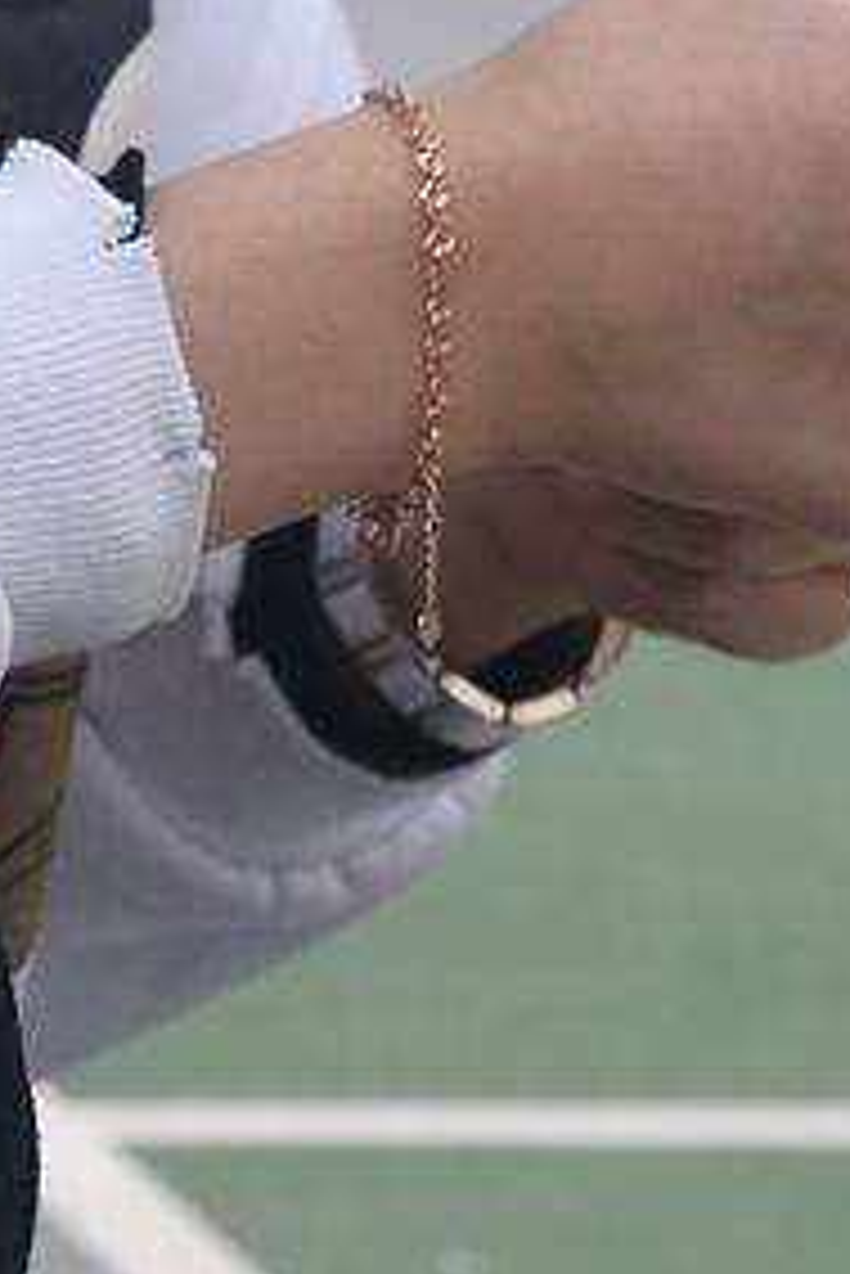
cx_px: -292
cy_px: 1033
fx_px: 9161
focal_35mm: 259
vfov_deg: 7.9
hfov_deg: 5.3
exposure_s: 1/800
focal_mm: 35
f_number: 5.6
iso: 125
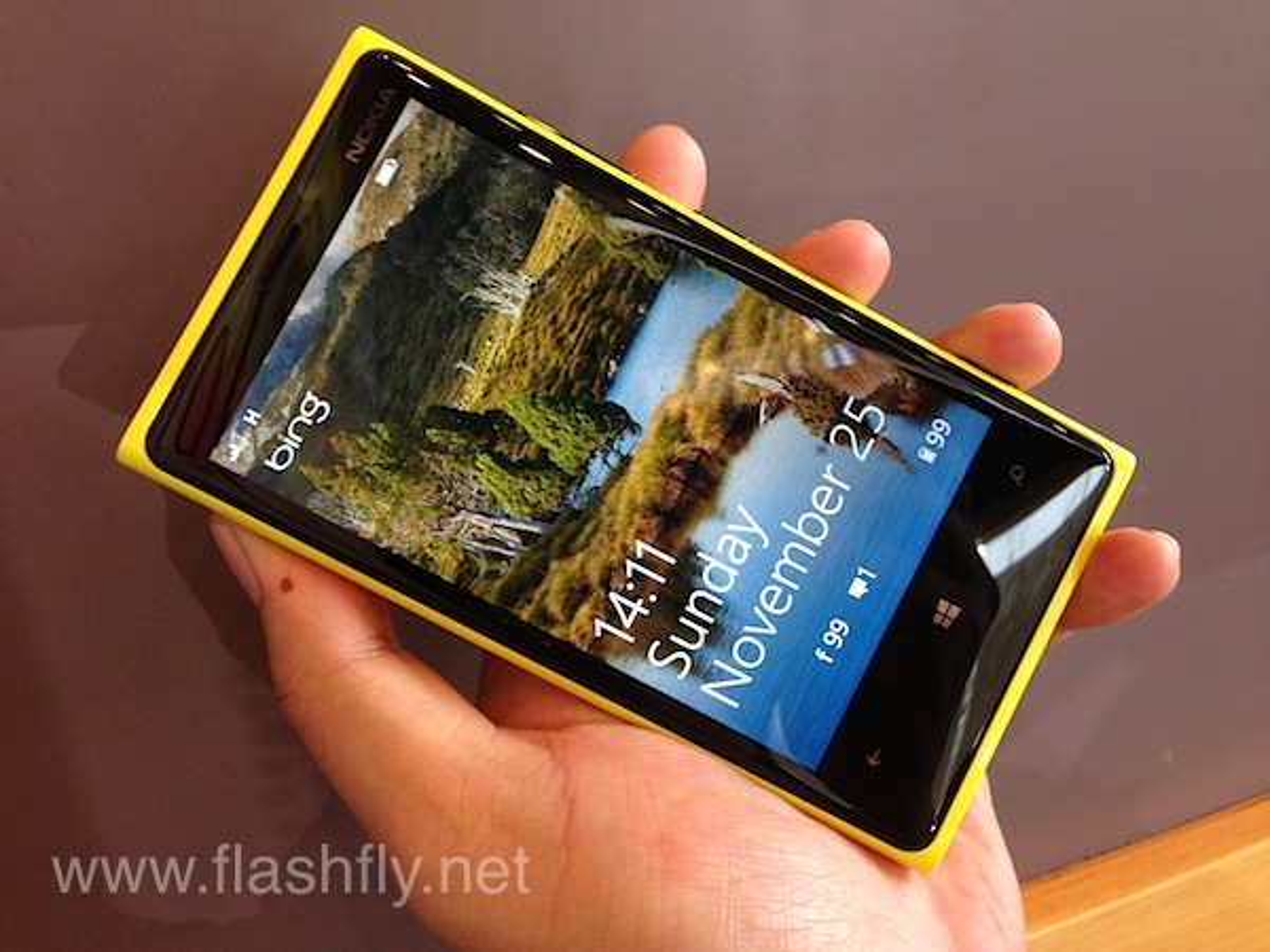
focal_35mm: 33
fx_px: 1211
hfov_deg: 55.4
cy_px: 476
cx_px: 635
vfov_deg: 42.9
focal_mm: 4.13
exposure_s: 1/20
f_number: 2.4
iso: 80
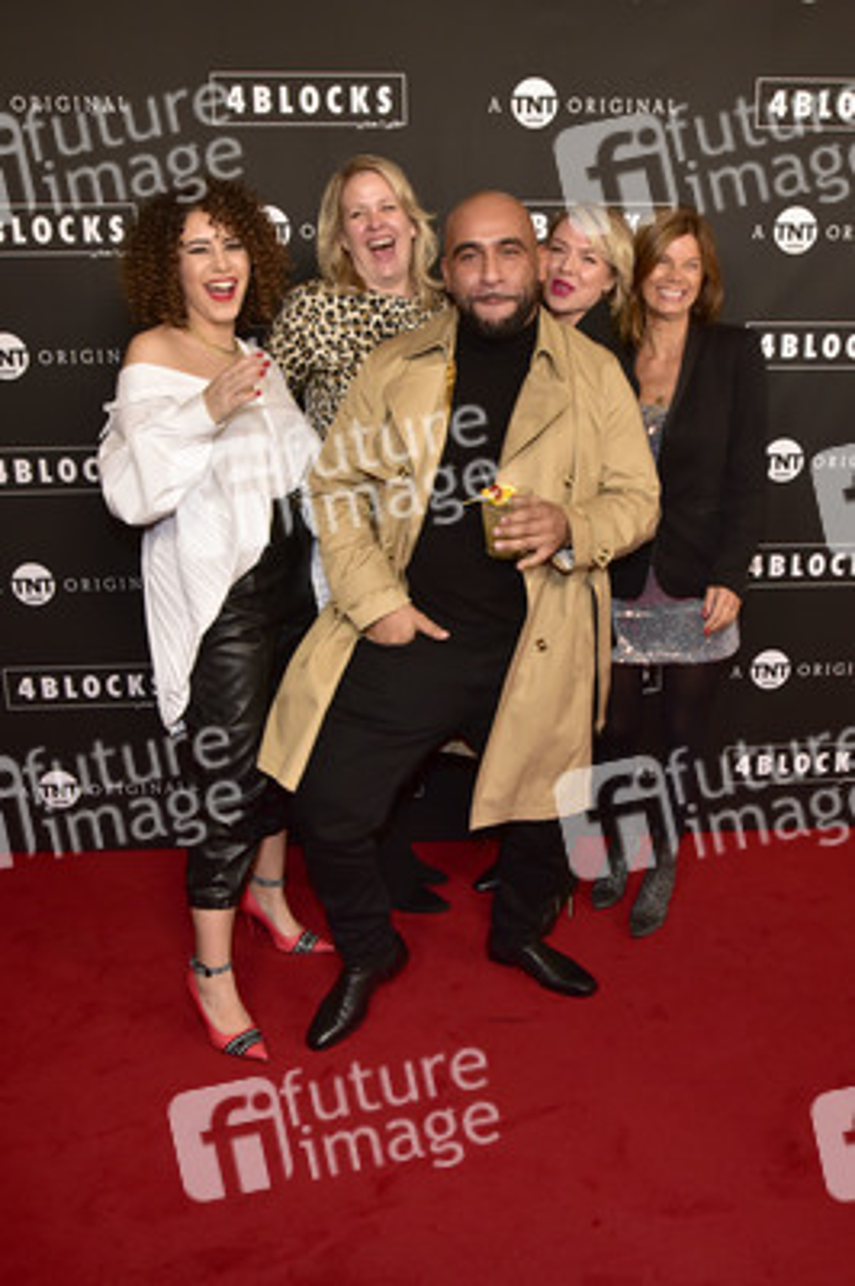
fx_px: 999
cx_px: 428
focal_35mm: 28
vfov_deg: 65.5
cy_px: 643
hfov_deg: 46.3
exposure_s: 1/250
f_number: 8
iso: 2000
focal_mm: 28
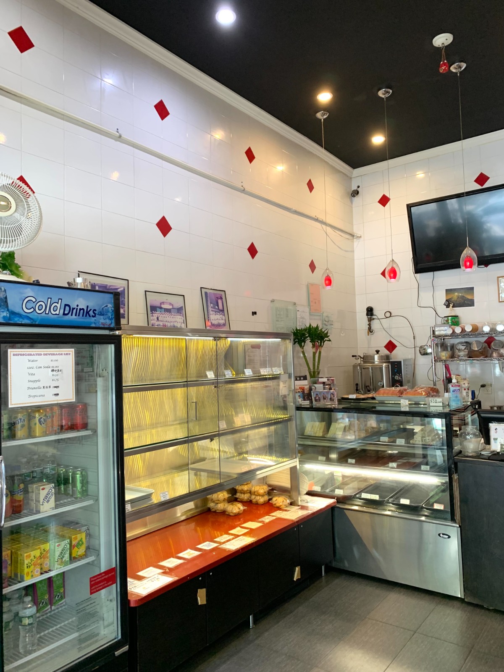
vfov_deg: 67.3
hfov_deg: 53.1
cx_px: 252
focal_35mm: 26
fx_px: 505
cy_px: 336
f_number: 1.8
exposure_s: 1/60
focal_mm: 4.25
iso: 125
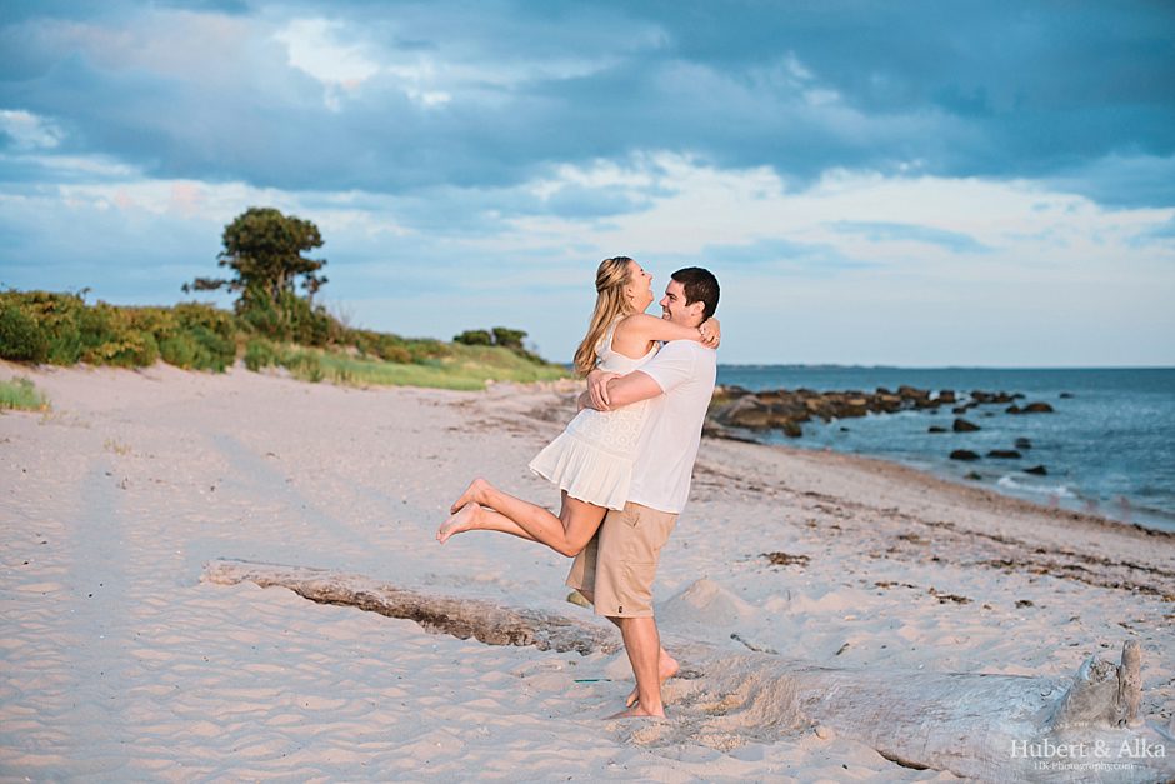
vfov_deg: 27.0
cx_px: 588
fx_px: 1632
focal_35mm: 50
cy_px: 392
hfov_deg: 39.6
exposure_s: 1/800
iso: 320
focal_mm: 50
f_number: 2.5
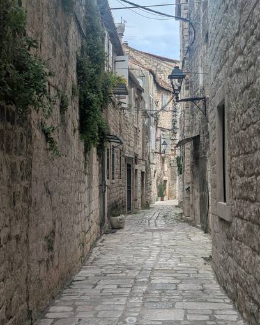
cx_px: 148
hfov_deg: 25.8
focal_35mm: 59
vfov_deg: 31.9
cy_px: 180
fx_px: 567
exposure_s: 1/1689
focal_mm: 6.81
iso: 48
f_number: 1.85
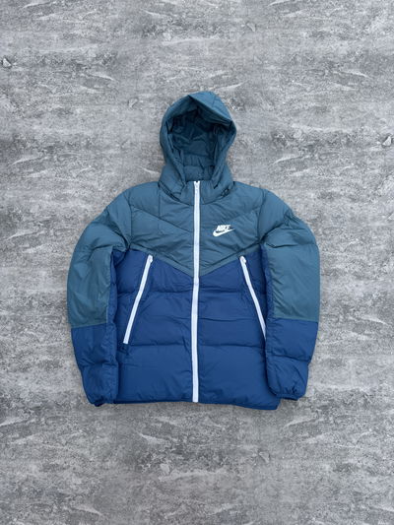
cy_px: 262
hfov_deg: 56.8
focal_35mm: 24
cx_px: 197
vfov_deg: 71.6
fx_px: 364
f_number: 1.78
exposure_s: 1/707
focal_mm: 6.76
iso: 80
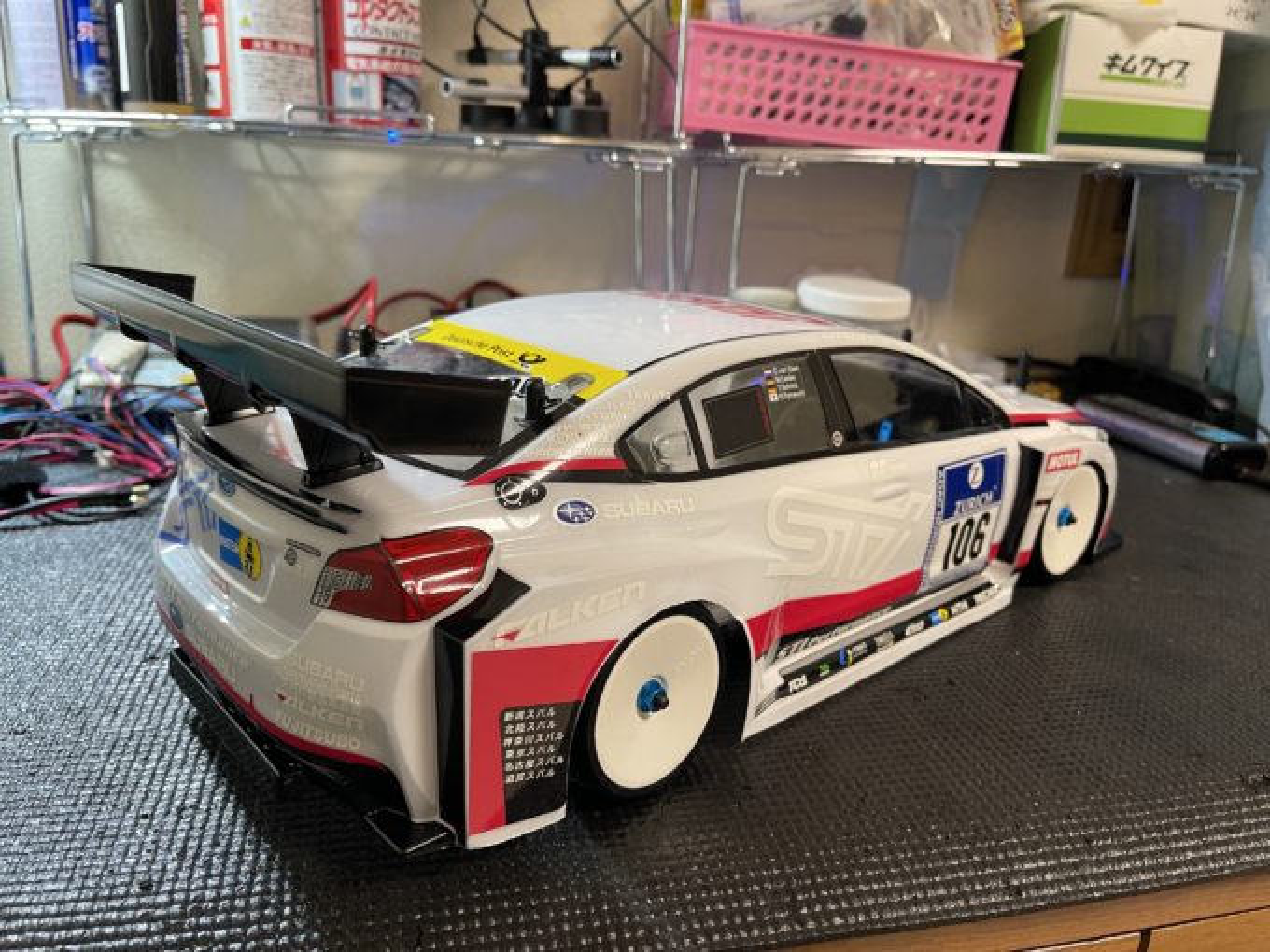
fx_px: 954
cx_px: 635
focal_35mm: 26
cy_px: 476
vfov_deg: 53.1
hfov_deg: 67.3
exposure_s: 1/50
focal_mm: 5.1
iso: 125
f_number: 1.6
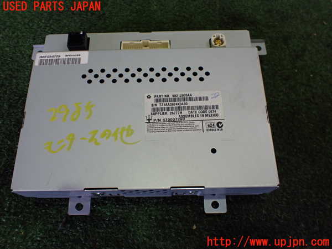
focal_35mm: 30
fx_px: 288
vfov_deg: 46.8
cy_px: 124
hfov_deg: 60.0
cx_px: 166
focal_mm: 5.4
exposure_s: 1/125
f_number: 2.3
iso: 500
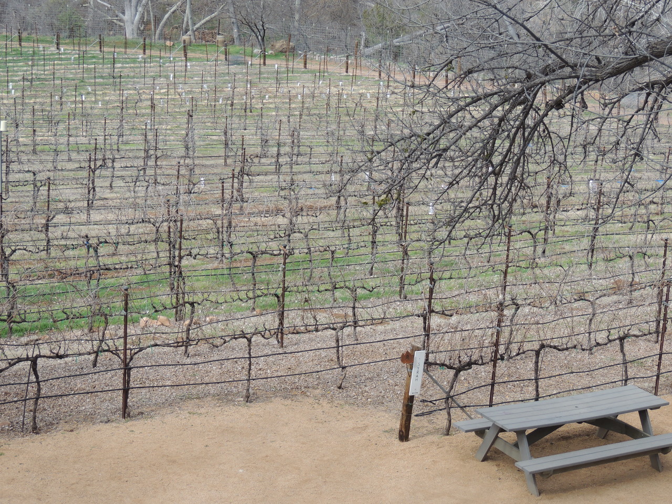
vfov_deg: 21.0
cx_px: 336
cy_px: 252
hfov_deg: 27.8
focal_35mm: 70
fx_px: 1359
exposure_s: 1/500
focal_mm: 12.4
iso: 100
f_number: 3.9
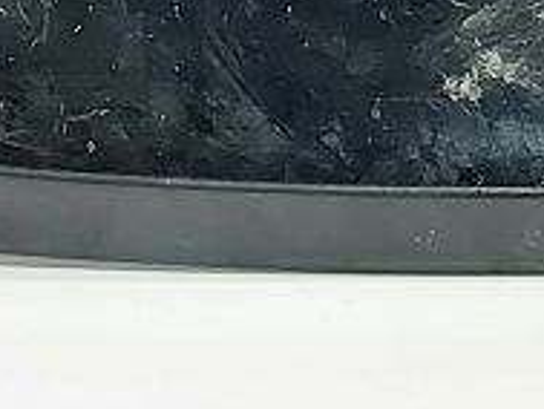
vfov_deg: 8.2
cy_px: -323
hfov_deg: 11.2
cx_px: 399
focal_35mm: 176
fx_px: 2768
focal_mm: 5.23
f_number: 1.8
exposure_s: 1/50
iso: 200
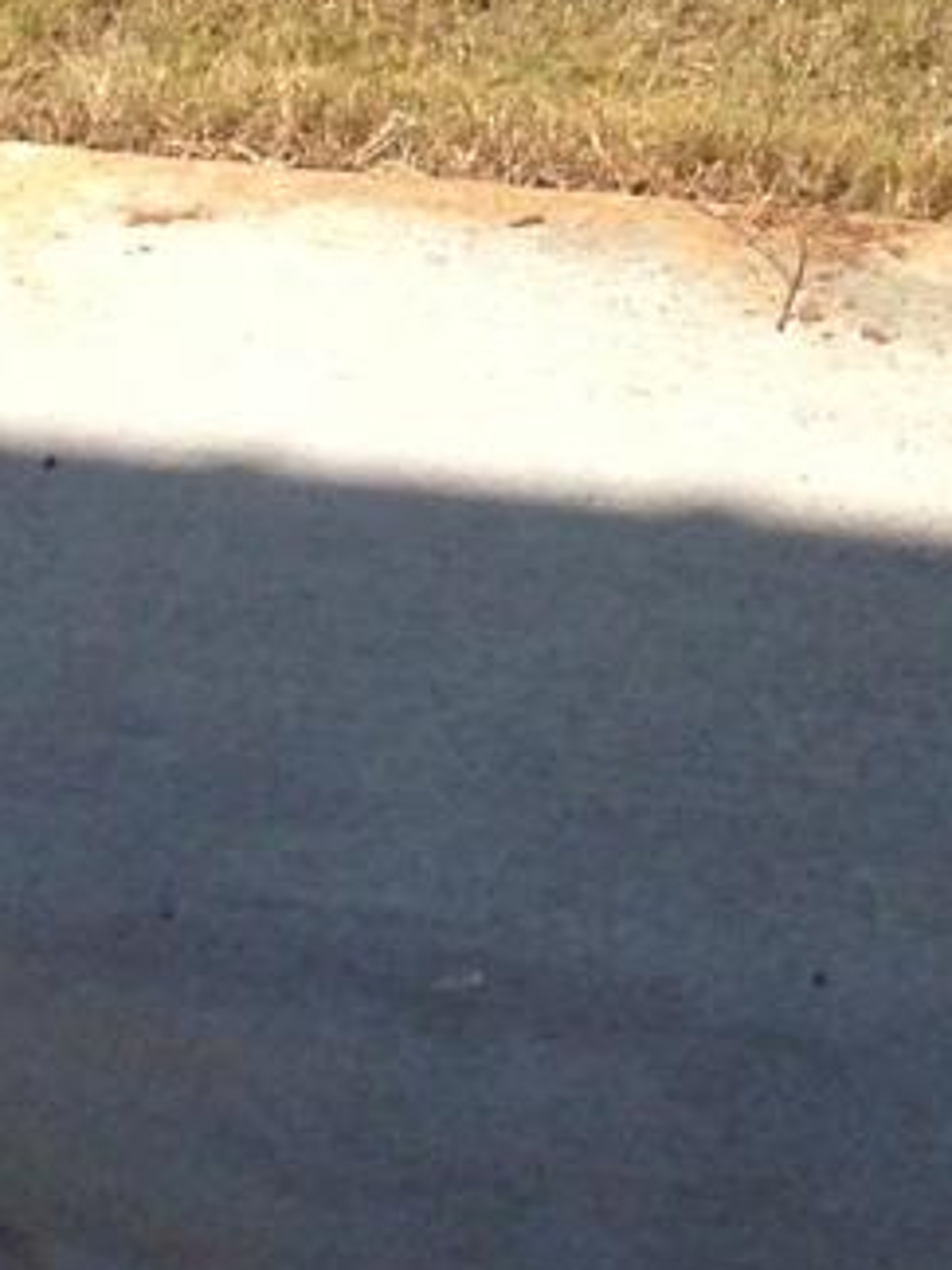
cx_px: 737
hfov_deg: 7.3
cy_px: -2254
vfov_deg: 8.5
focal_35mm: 204
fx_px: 7480
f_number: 2.4
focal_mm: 4.12
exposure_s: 1/1427
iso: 50
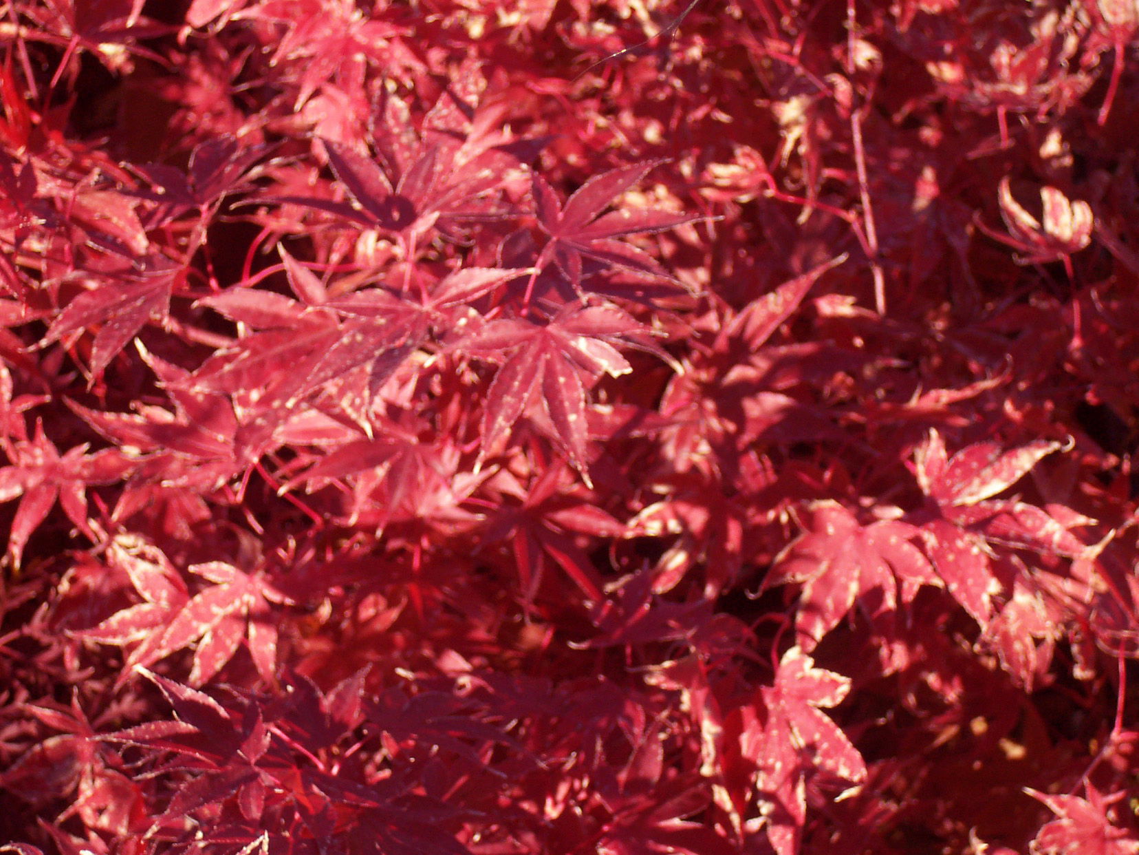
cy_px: 428
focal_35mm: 108
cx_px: 570
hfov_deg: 18.2
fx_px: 3554
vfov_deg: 13.7
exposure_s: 1/180
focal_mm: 18
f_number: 4.8
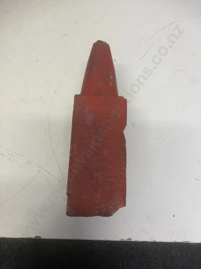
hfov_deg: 49.7
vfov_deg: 63.4
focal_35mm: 28
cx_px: 100
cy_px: 134
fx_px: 217
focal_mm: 3.99
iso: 50
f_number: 1.8
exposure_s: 1/50
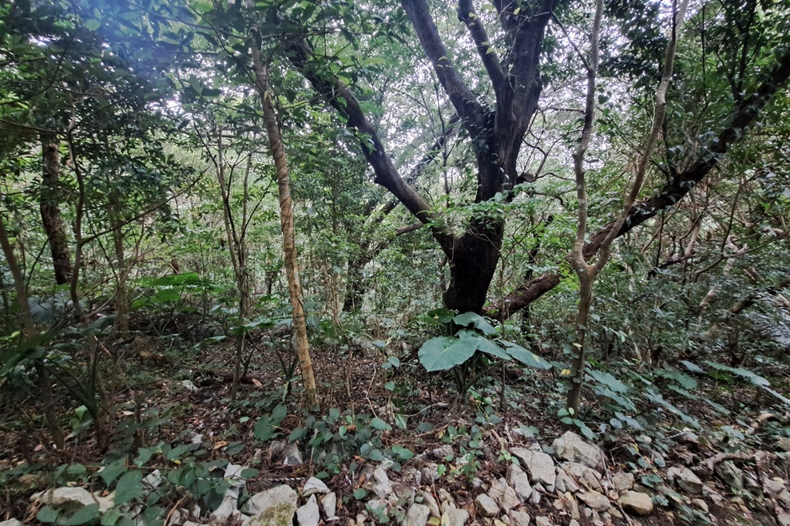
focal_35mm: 14
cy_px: 233
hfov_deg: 104.2
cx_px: 404
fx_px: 307
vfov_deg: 80.9
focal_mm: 1.74
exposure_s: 1/24
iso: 500
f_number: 2.2
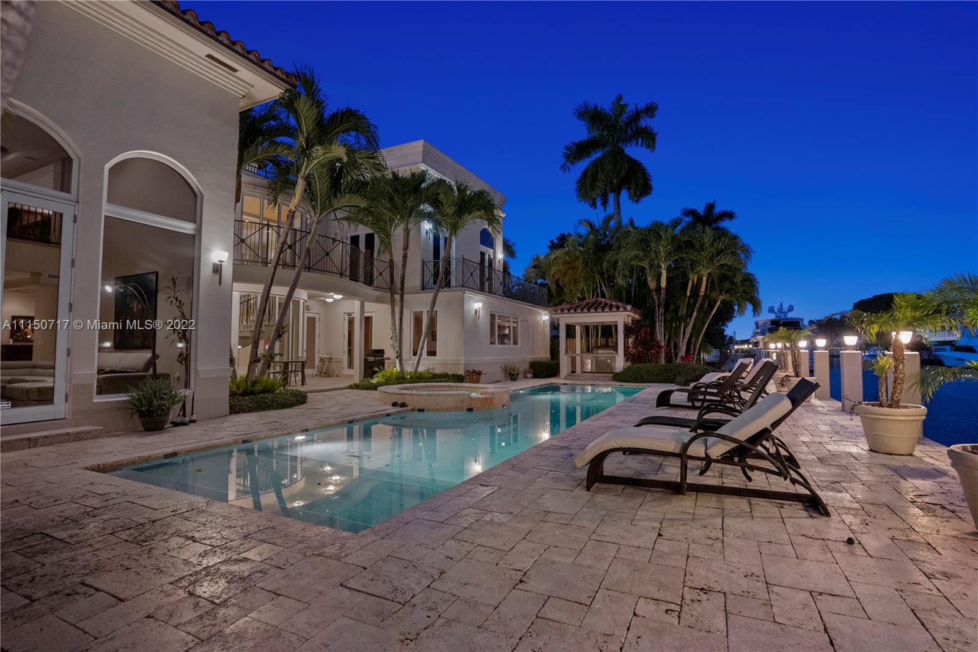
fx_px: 462
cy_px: 326
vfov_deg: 70.4
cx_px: 489
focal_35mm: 17
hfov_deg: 93.3
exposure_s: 1/30
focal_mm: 17
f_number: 3.2
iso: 6400
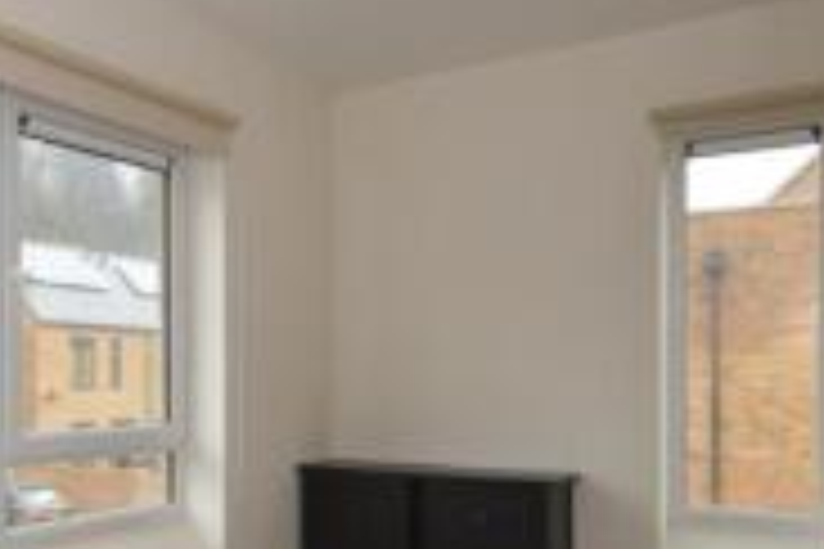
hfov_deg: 44.0
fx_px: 893
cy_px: 389
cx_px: 45
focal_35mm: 39
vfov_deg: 33.7
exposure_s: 1/60
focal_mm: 10
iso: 400
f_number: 4
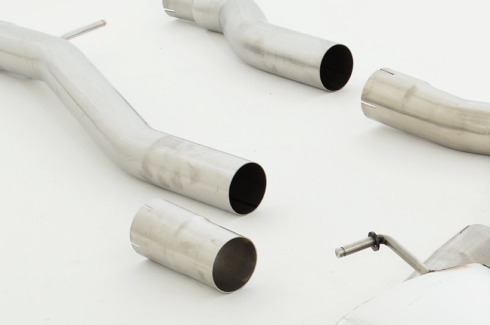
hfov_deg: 13.3
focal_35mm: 154
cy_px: 290
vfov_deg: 8.9
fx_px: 2094
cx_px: 400
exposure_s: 1/200
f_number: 10
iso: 200
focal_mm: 44
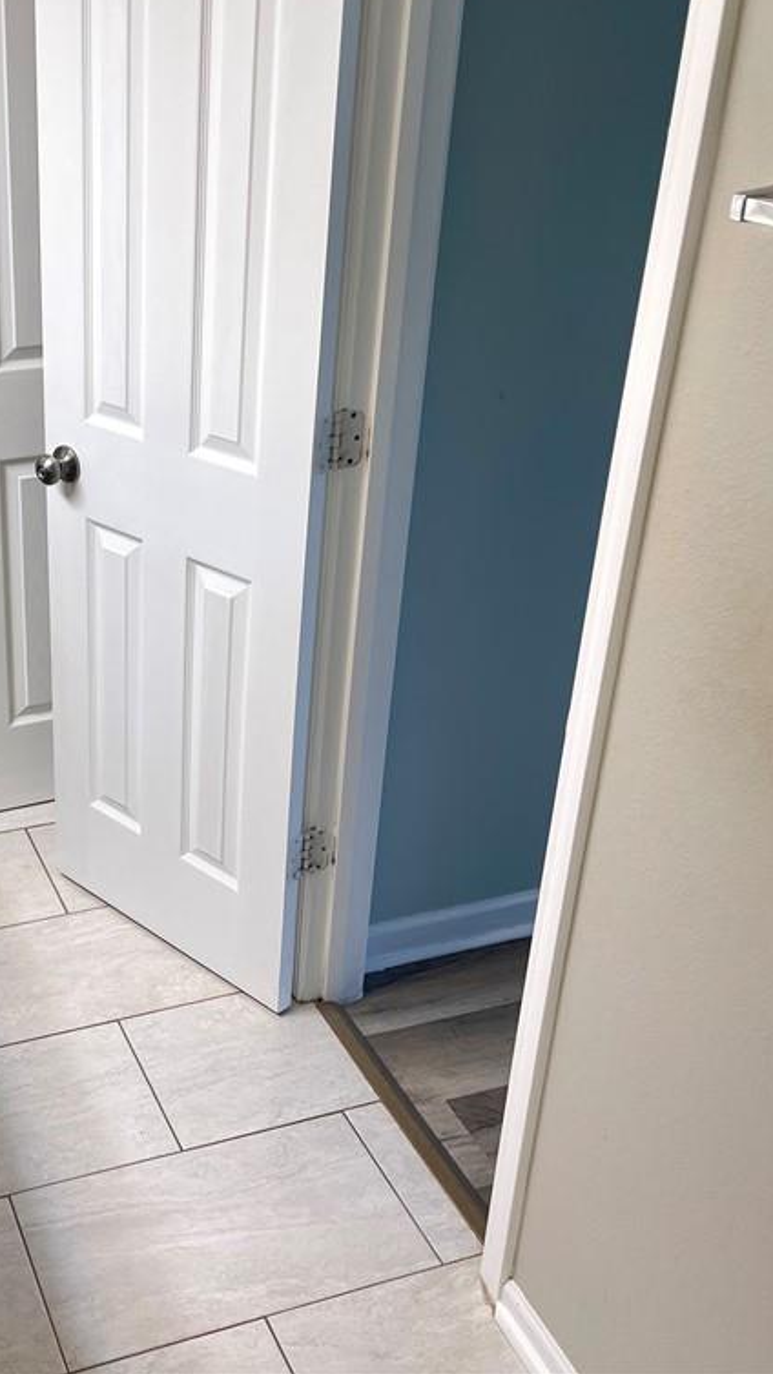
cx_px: 77
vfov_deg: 54.0
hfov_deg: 30.6
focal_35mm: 37
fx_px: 1349
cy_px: 676
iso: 64
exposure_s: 1/120
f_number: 1.6
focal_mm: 5.1
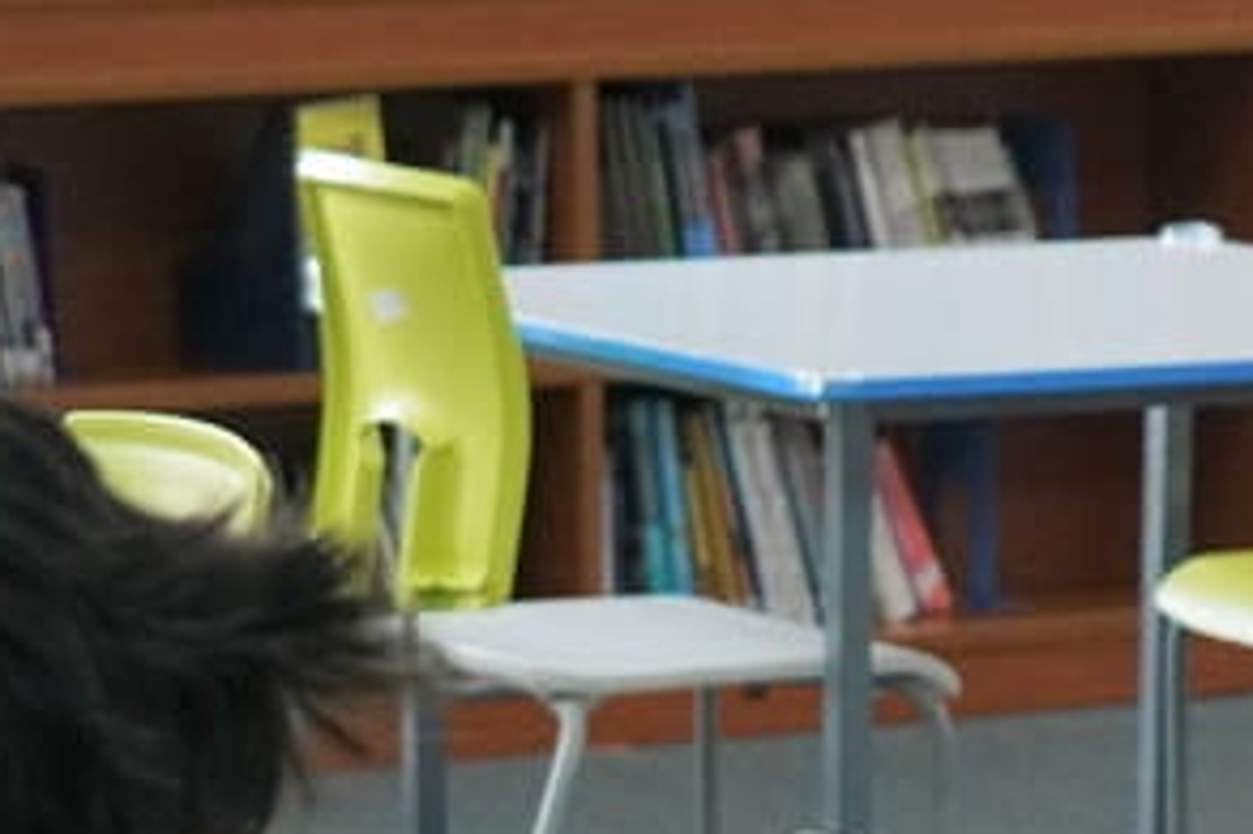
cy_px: 868
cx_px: 1189
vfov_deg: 6.6
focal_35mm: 208
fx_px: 7235
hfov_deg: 9.8
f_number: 5
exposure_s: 1/160
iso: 3200
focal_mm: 61
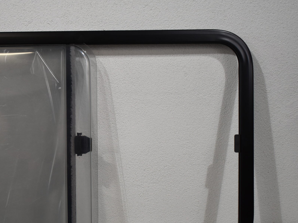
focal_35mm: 67
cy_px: 144
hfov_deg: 28.6
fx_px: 575
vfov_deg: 21.9
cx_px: 73
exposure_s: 1/250
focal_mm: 29
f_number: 4.2
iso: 500
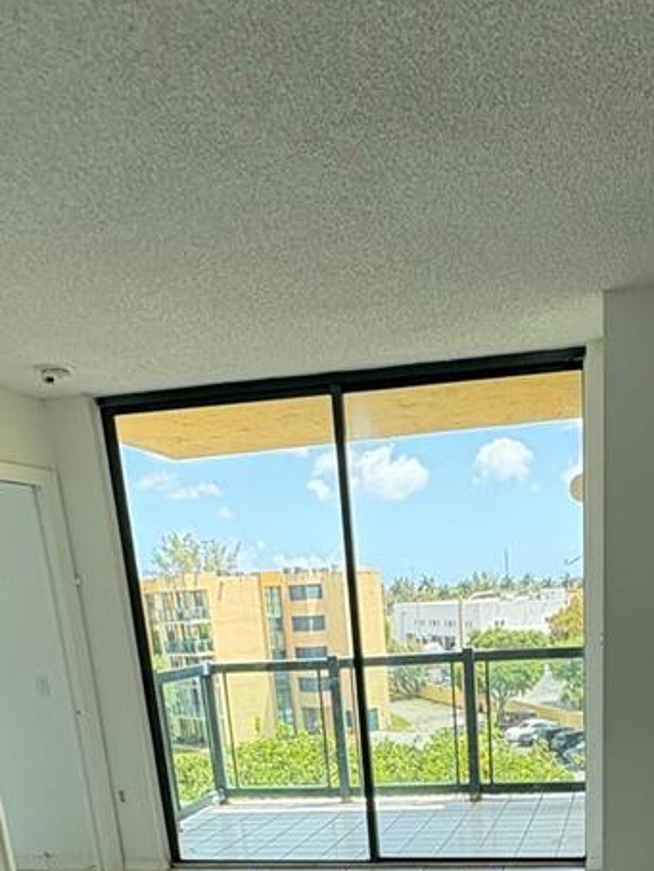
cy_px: 894
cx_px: 449
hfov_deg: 38.2
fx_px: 931
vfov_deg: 42.4
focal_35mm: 37
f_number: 2.2
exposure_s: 1/274
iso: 64
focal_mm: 2.22
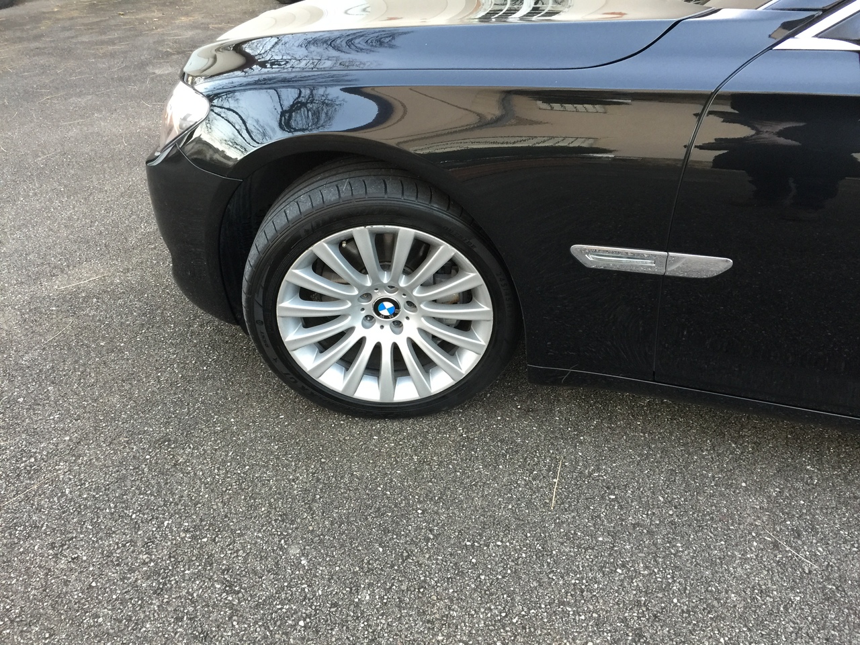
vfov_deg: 48.2
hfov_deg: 61.7
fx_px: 720
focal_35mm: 29
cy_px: 322
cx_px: 430
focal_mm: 4.15
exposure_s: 1/17
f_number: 2.2
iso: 80
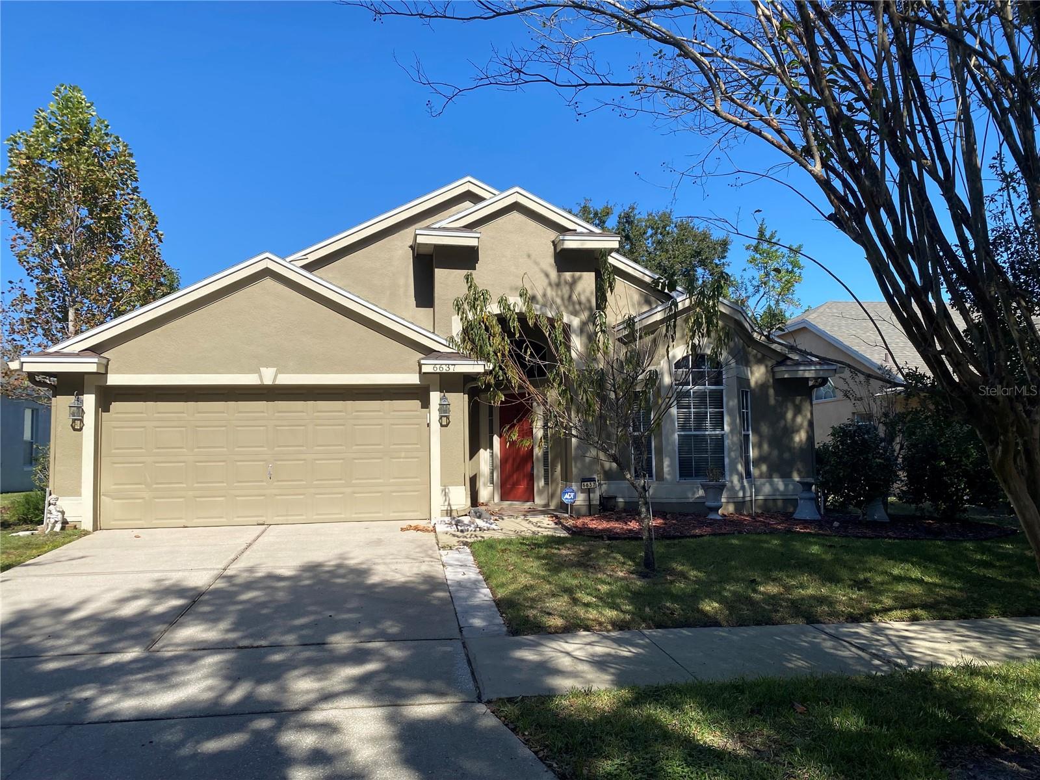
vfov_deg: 53.1
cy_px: 390
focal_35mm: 26
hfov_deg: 67.3
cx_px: 520
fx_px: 781
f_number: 1.8
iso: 32
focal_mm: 4.25
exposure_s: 1/2817
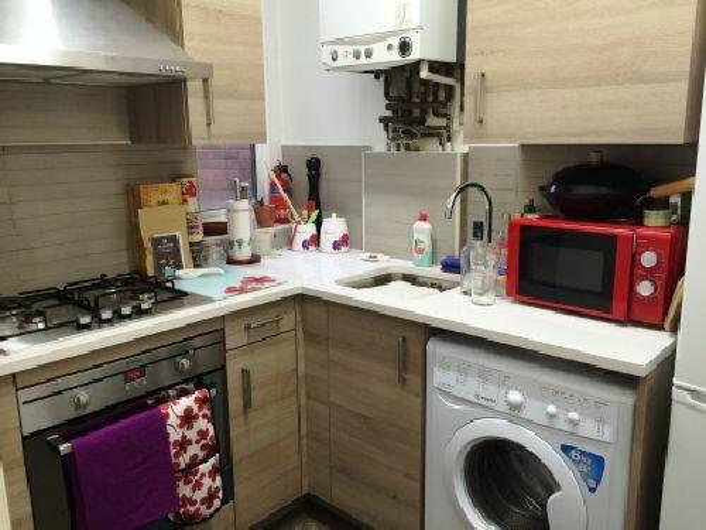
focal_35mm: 29
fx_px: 591
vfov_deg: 48.2
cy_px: 265
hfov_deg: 61.7
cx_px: 353
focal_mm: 4.15
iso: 50
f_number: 2.2
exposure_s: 1/33
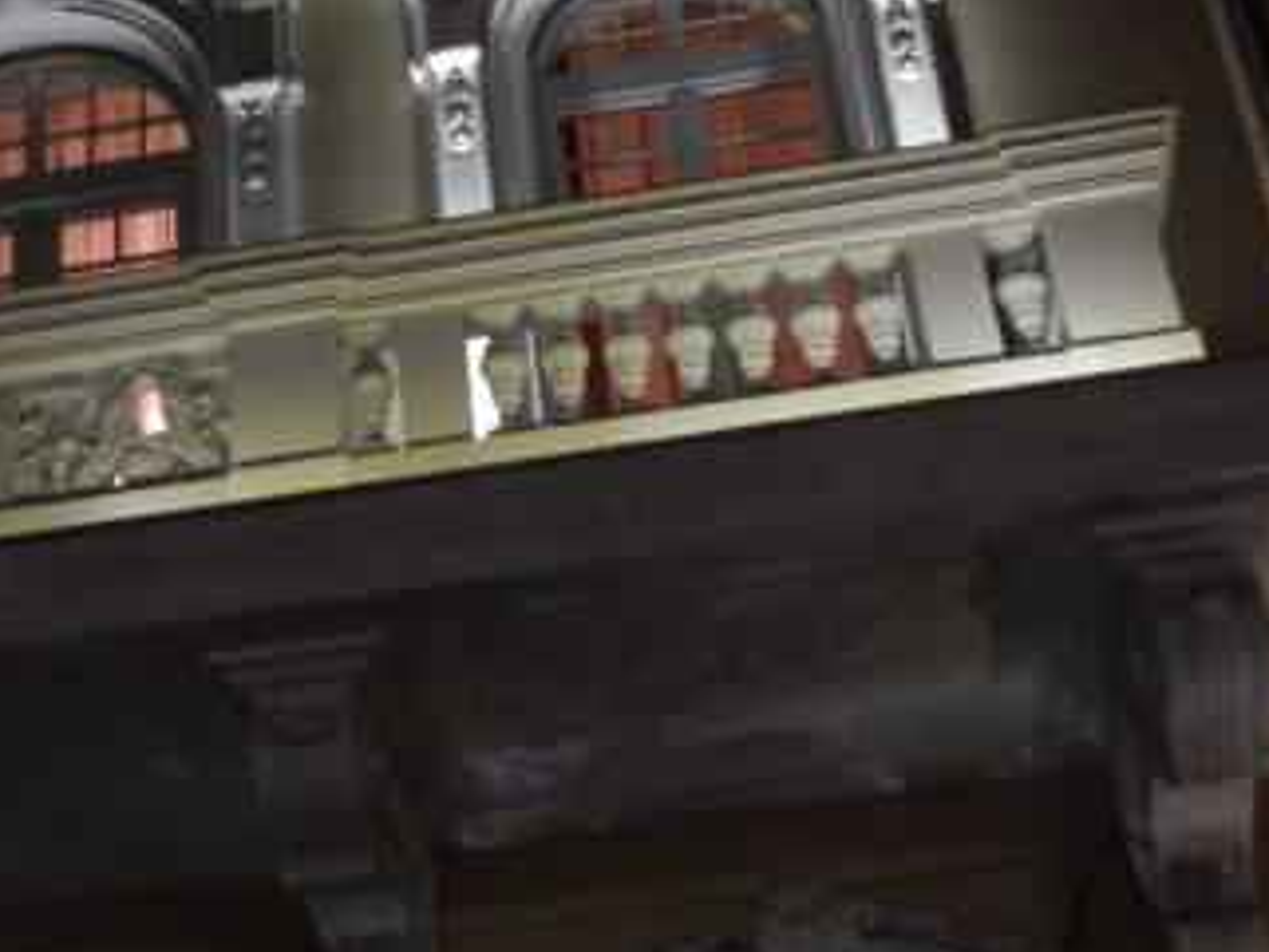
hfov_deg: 24.5
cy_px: 387
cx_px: 225
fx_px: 2860
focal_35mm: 78
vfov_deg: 18.9
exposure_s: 1/8
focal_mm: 6.4
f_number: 4
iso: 800
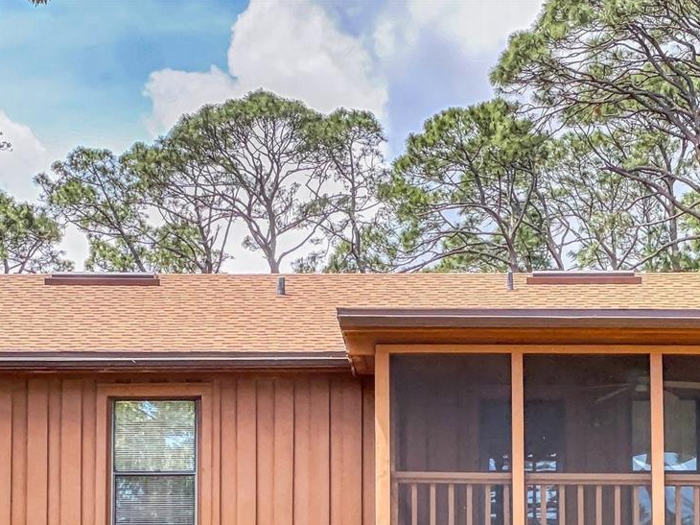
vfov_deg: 12.8
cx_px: 420
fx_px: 2305
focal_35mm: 114
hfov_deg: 17.3
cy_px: 574
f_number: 2
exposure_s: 1/122
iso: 32
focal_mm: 6
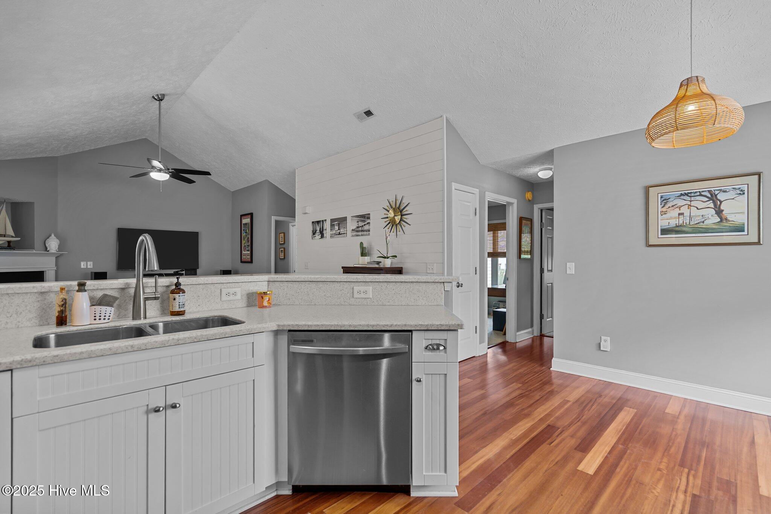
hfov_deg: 96.7
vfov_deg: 73.7
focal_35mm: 16
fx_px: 343
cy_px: 257
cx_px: 386
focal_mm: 16
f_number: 4
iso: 400
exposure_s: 1/6
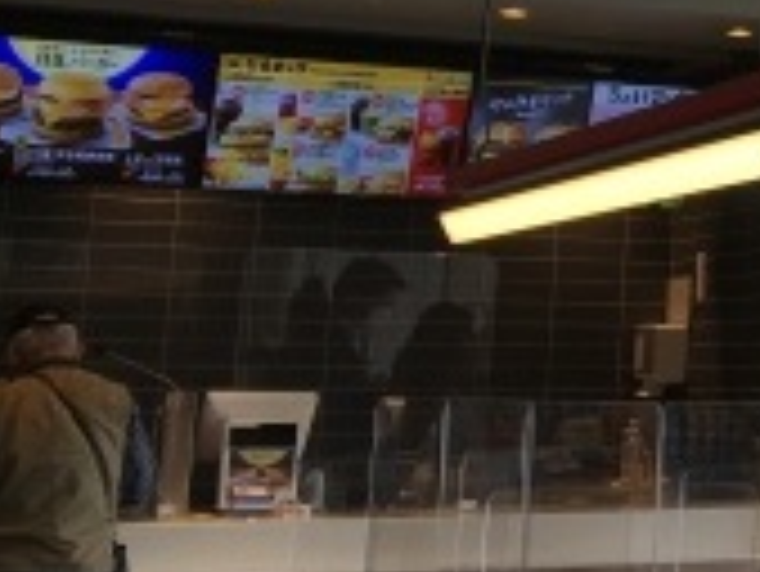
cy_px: -23
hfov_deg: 17.1
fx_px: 2263
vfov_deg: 14.1
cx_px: 1165
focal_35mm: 103
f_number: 2.2
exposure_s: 1/174
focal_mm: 4.15
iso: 25
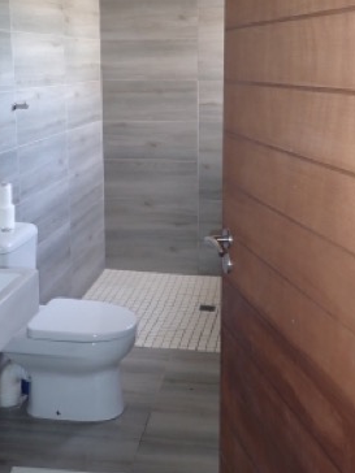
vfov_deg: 42.5
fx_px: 602
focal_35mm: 44
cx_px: 155
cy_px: 164
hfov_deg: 32.8
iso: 200
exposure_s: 1/30
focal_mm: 4.5
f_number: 2
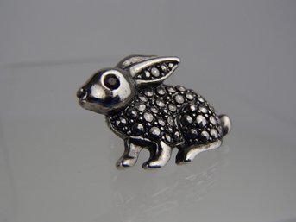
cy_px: 111
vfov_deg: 38.6
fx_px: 316
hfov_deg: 50.2
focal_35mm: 37
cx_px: 148
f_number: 4.7
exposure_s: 1/160
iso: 160
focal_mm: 6.64
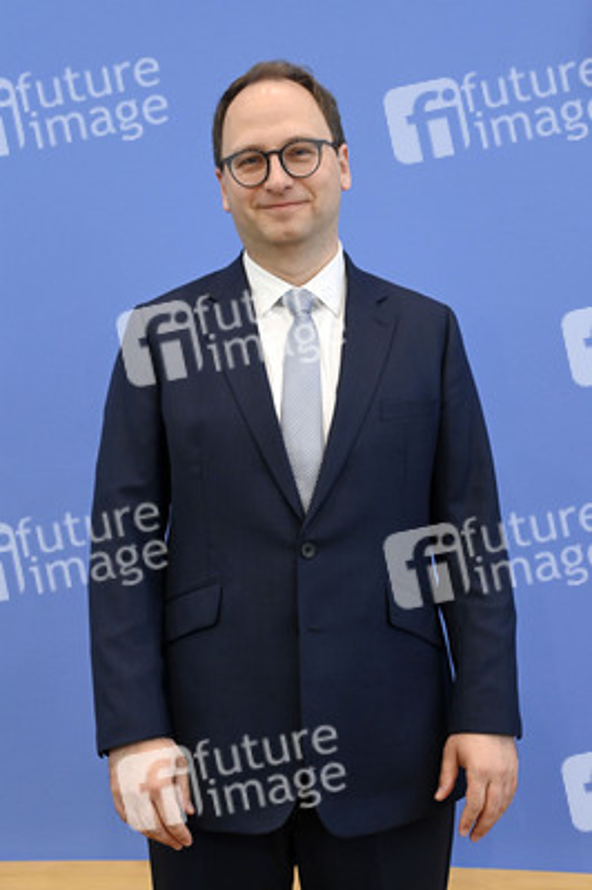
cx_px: 296
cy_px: 445
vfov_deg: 38.2
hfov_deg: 25.9
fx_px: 1285
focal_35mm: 52
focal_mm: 52
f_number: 5.6
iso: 4000
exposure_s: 1/400
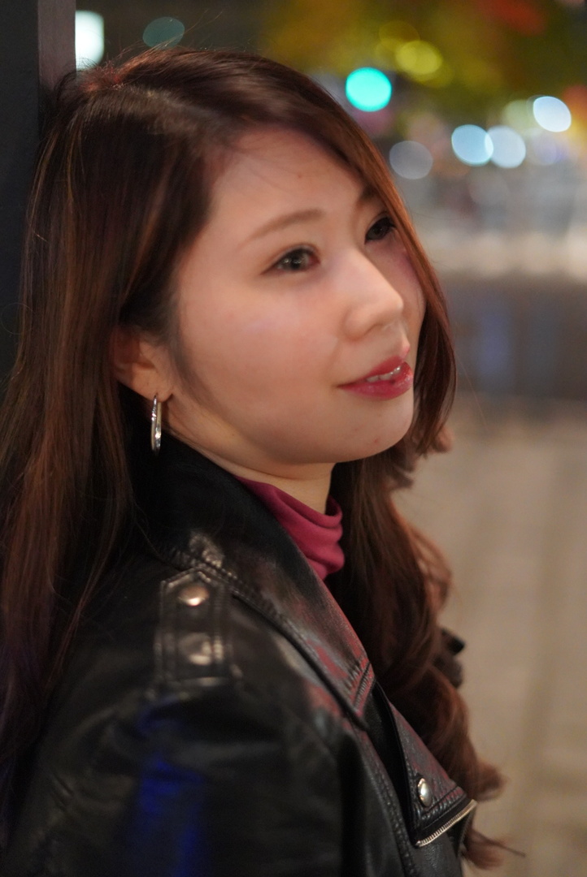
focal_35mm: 50
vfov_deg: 39.6
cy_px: 438
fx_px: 1220
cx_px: 294
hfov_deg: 27.0
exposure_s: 1/60
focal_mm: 50
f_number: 2
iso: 12800
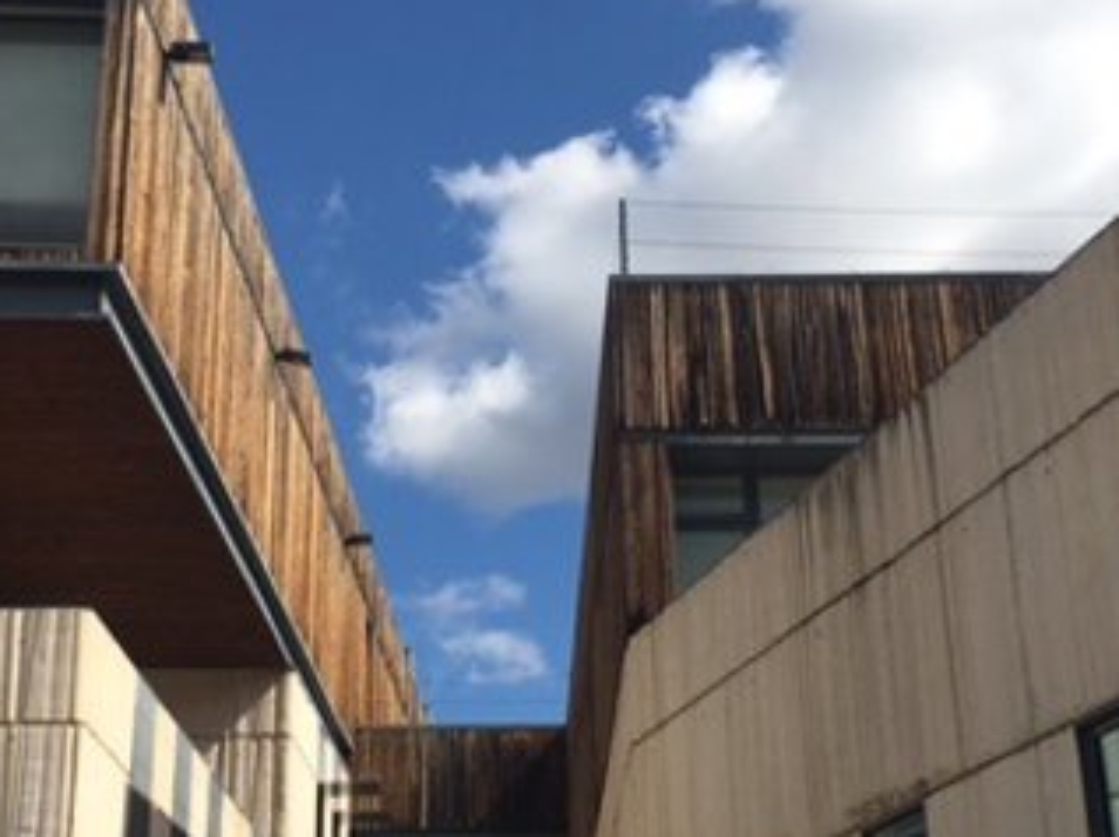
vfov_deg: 23.2
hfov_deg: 30.7
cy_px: 373
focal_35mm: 63
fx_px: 2035
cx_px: 560
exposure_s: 1/2653
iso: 25
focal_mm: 4.15
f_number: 2.2
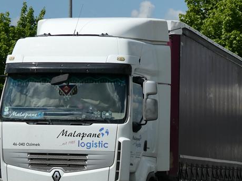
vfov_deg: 8.1
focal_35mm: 184
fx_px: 1287
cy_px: 115
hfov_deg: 10.7
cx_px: 89
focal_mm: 19
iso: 80
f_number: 5.1
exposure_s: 1/800
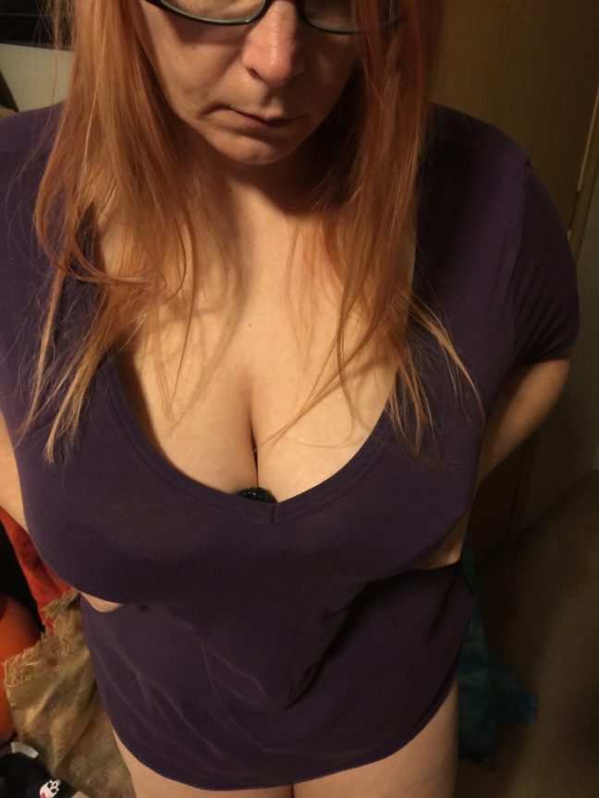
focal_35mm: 29
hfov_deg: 48.2
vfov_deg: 61.7
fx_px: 669
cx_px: 300
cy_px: 399
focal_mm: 4.15
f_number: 2.2
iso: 64
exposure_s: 1/4
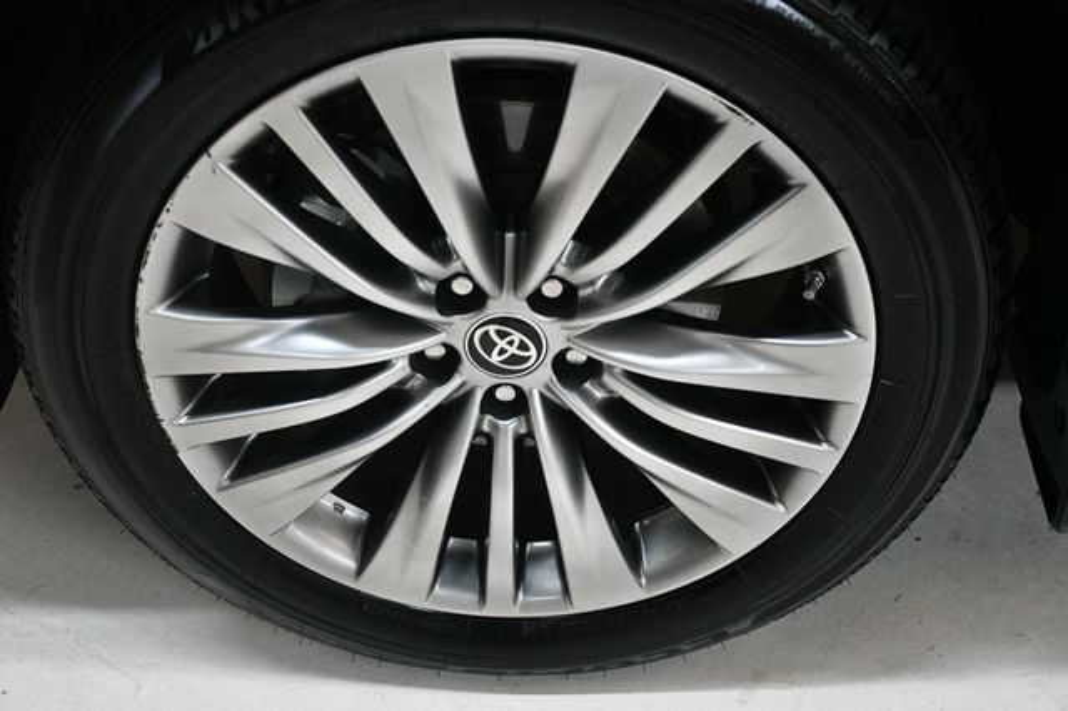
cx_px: 534
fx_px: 1690
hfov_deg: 35.1
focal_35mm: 57
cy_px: 356
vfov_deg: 23.8
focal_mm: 38
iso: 2500
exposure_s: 1/125
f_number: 4.2
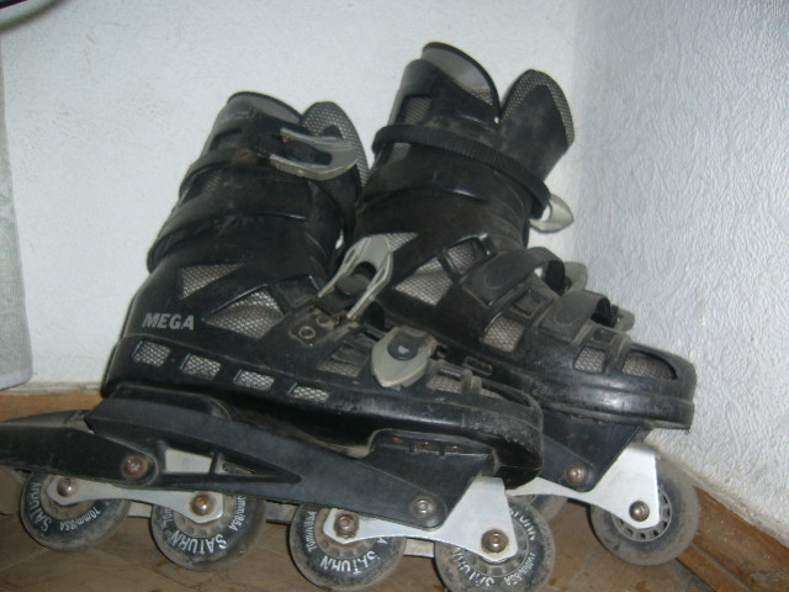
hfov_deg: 52.6
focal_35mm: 35
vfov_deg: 40.7
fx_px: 798
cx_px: 394
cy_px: 296
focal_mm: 5.8
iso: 80
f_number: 2.8
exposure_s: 1/30
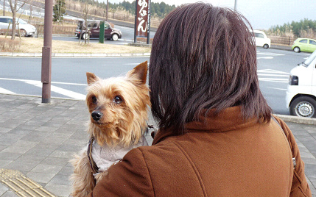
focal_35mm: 55
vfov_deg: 23.4
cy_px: 64
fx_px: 474
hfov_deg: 36.7
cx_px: 123
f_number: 4
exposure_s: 1/125
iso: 100
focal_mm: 7.4
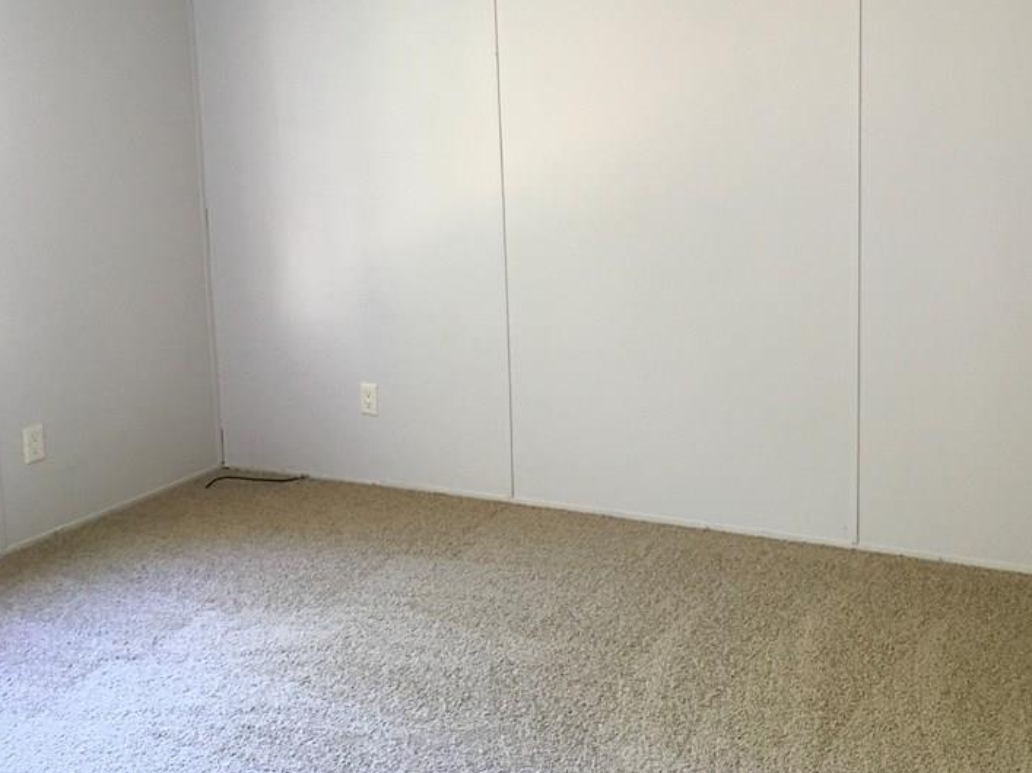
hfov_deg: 43.8
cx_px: 731
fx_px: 1252
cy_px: 255
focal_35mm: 42
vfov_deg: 34.0
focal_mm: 4.15
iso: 125
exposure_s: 1/30
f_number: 2.2
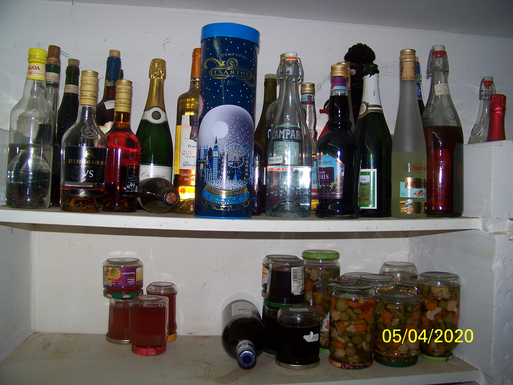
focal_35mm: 33
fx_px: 489
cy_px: 192
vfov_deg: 42.9
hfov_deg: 55.4
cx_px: 256
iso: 64
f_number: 2.8
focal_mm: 5.85
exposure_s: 1/125
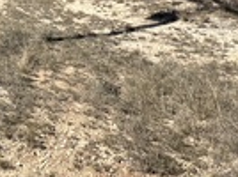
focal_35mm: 67
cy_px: -92
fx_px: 460
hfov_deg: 23.0
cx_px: -126
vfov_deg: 19.1
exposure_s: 1/1208
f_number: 2.2
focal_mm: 2.22
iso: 40
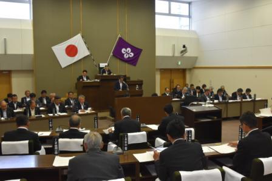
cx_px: 136
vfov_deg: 36.9
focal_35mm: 36
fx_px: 272
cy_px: 90
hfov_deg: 53.1
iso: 2000
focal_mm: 24
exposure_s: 1/125
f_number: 9
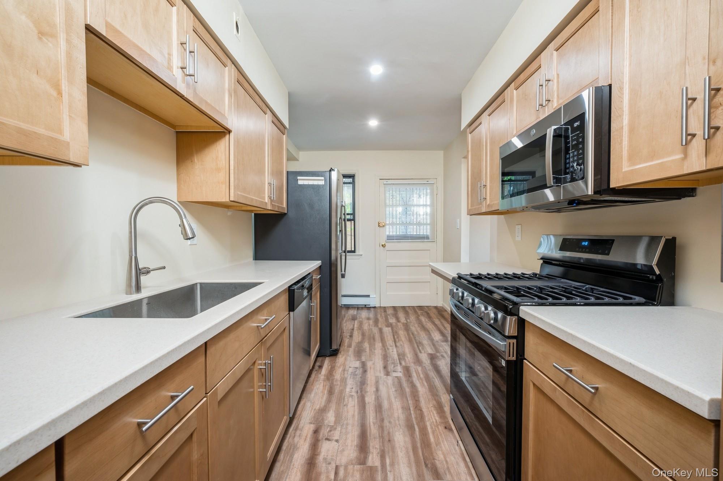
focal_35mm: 14
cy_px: 240
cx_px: 362
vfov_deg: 81.1
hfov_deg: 104.3
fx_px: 281
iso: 200
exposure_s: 1/3
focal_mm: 14
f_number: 11
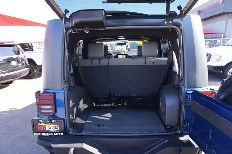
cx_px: 116
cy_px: 77
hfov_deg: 73.8
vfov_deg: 53.1
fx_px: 155
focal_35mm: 24
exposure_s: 1/60
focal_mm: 16
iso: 125
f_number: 4
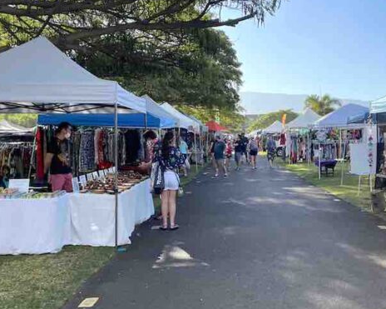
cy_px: 140
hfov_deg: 43.2
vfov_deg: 35.6
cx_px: 259
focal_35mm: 42
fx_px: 480
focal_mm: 4.2
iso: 32
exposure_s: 1/1335
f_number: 1.6
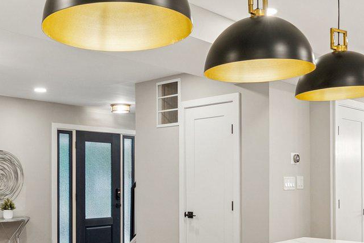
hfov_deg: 43.4
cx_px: 145
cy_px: 198
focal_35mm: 45
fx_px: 455
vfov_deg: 29.2
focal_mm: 14
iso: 250
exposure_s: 1/8
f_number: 9
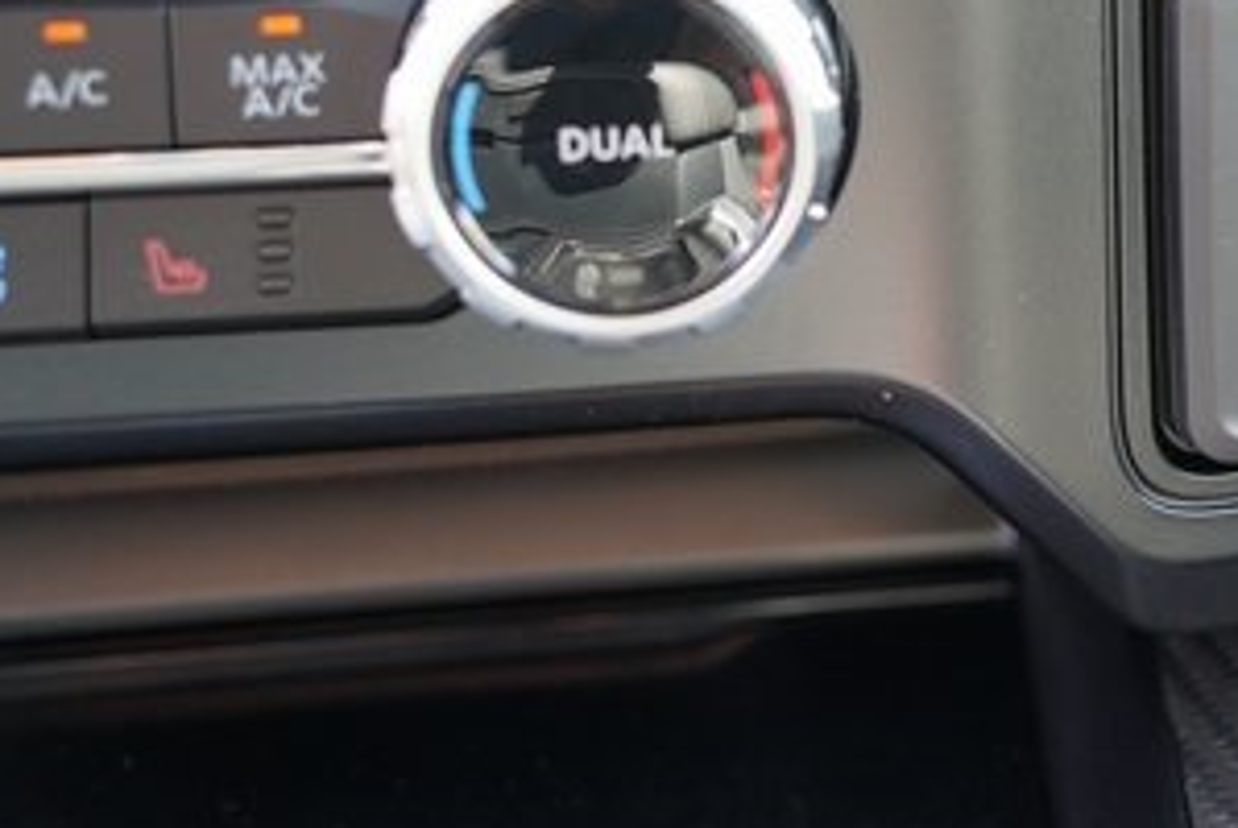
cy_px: 72
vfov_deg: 14.7
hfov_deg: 21.2
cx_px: 1284
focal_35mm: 92
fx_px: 3167
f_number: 4
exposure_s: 1/60
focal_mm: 43
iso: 640
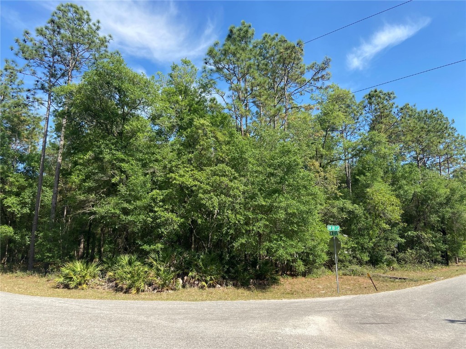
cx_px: 233
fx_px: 350
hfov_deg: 67.3
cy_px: 174
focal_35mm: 26
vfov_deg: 53.1
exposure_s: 1/1678
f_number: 1.8
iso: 32
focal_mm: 4.25
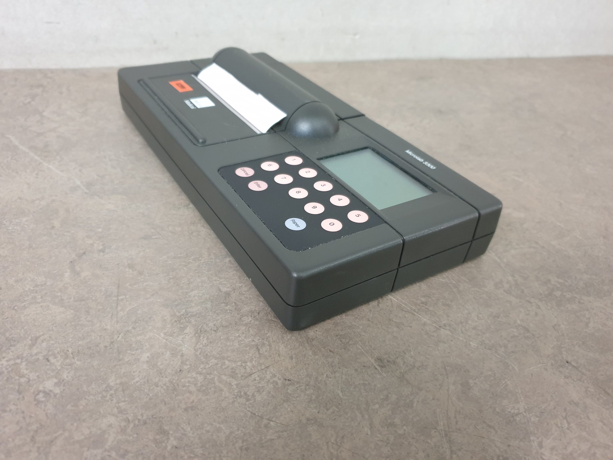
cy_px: 230
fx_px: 460
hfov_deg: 67.3
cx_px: 306
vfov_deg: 53.1
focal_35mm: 26
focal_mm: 4.3
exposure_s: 1/50
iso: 320
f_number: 1.5
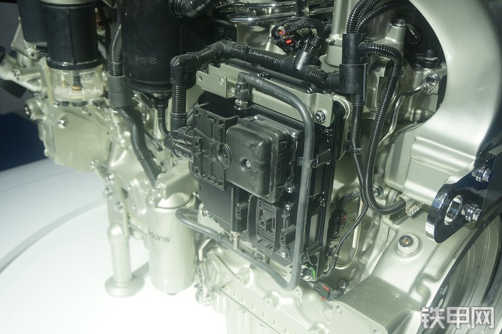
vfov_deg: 34.2
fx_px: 544
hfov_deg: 49.6
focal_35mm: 39
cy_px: 167
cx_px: 251
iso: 100
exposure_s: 1/60
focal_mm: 26
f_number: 5
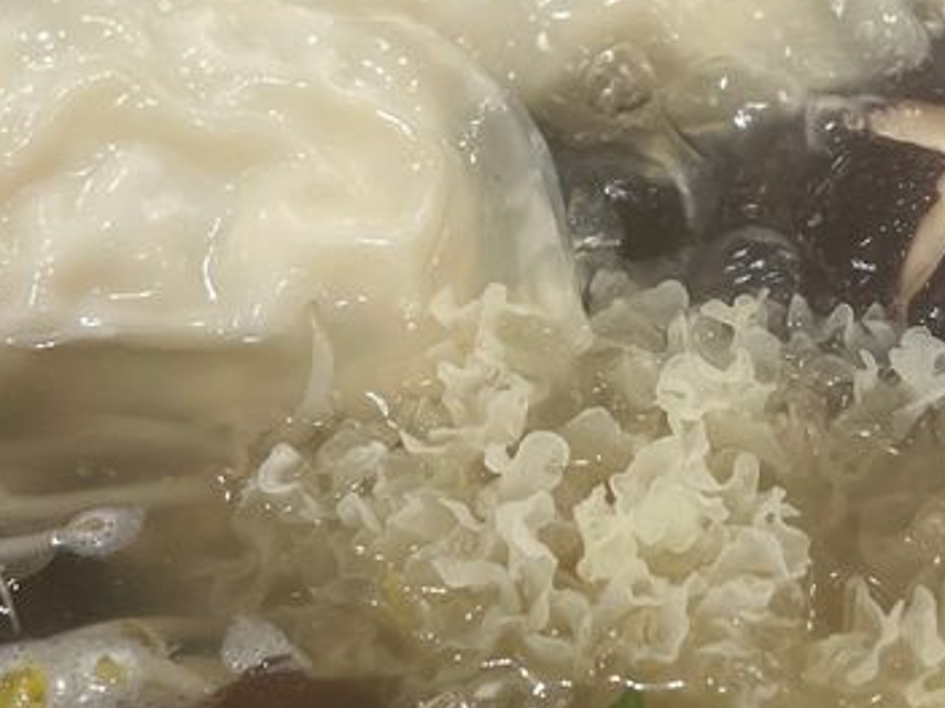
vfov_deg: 18.3
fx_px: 2183
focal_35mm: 80
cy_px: 188
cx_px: 560
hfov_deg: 24.4
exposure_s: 1/121
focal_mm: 5.7
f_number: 1.5
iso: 125
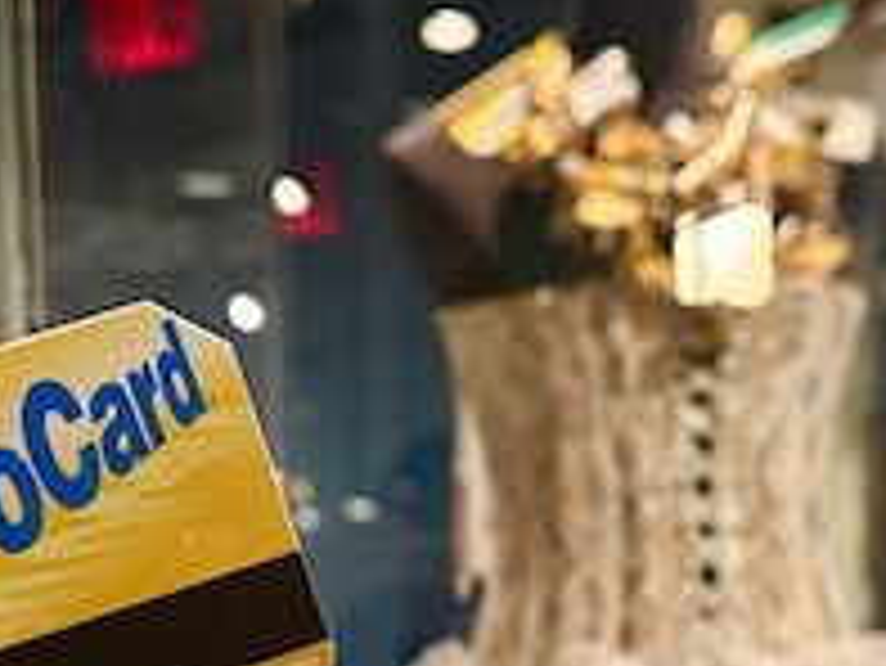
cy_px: 666
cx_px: 463
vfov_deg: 18.4
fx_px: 1998
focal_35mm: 78
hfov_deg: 25.0
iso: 500
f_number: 1.78
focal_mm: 6.76
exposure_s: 1/60
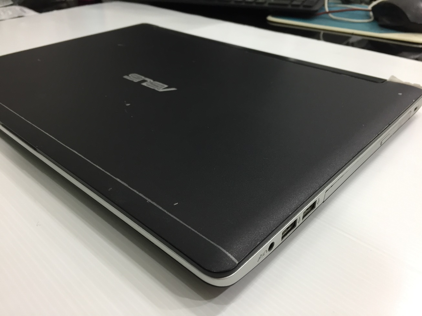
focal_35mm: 29
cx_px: 211
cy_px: 158
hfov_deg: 61.7
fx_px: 353
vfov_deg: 48.2
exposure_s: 1/33
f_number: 2.2
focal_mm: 4.15
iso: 100
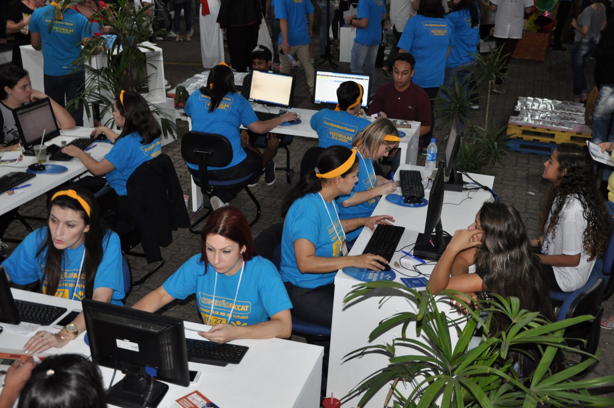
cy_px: 204
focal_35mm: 45
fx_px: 767
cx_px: 307
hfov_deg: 43.7
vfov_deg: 29.8
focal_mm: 30
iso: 800
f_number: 4.2
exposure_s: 1/60
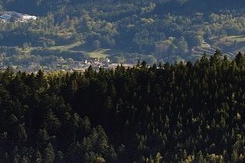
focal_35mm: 458
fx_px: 3115
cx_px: -552
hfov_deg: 4.3
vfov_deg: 3.0
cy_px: -50
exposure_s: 1/250
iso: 200
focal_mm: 70
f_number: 14
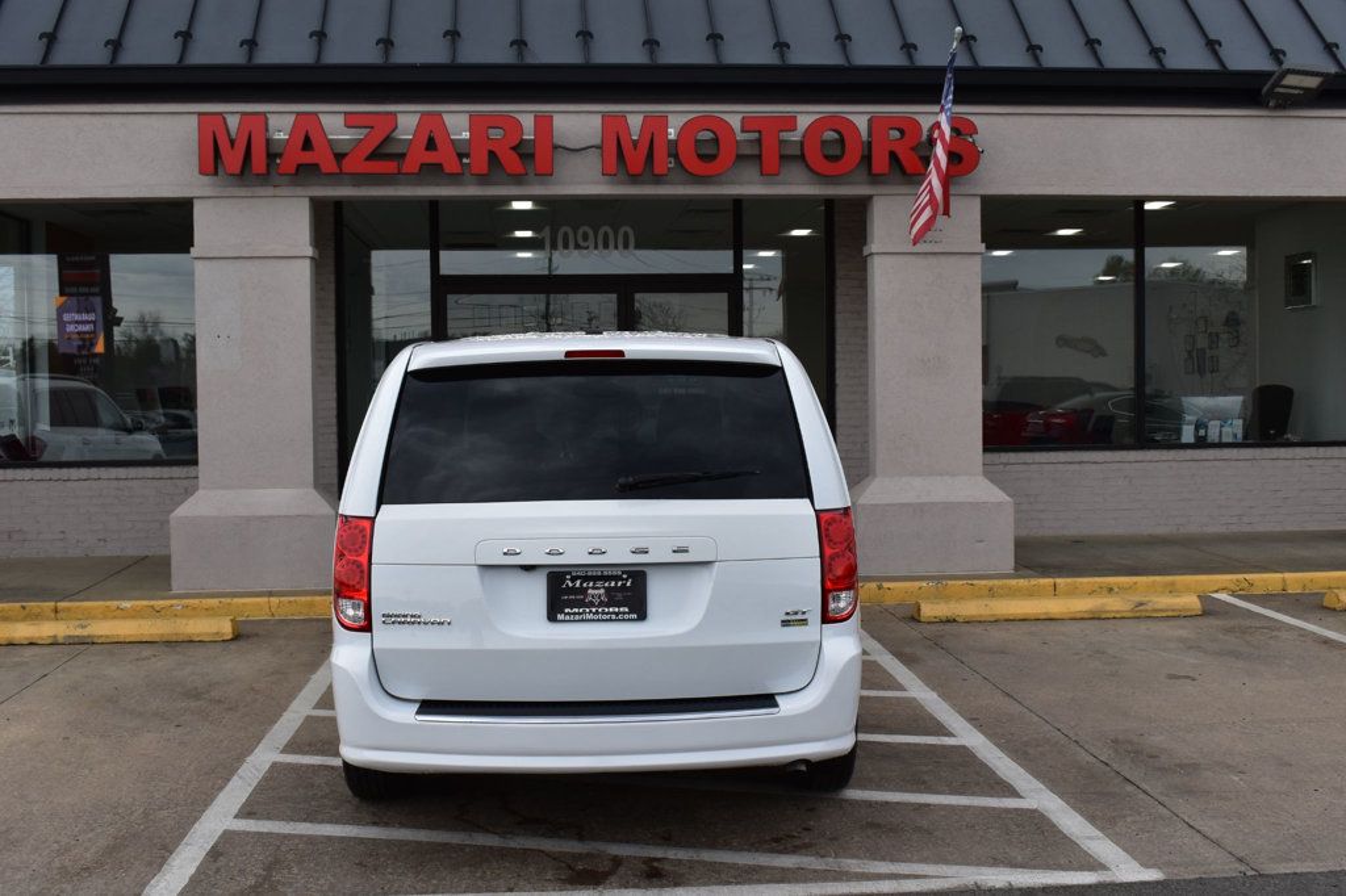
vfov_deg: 33.0
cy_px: 448
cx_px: 673
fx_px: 1514
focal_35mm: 40
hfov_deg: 47.9
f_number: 10
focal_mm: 27
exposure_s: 1/320
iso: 400
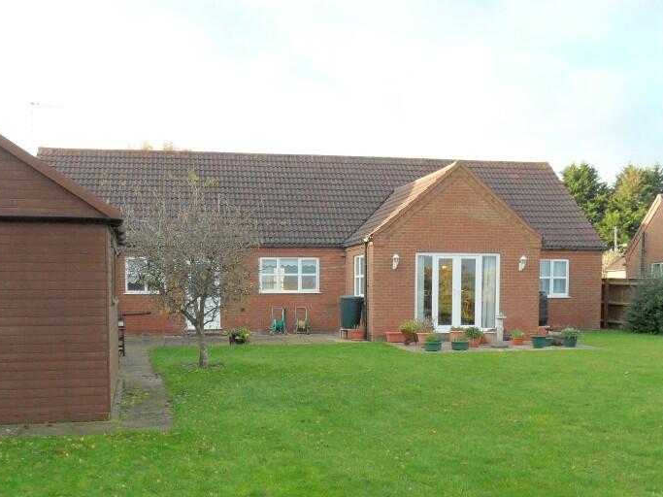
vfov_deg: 39.1
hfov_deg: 51.3
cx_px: 313
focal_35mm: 36
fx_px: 689
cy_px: 342
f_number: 3.2
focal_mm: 3.9
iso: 80
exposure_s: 1/180
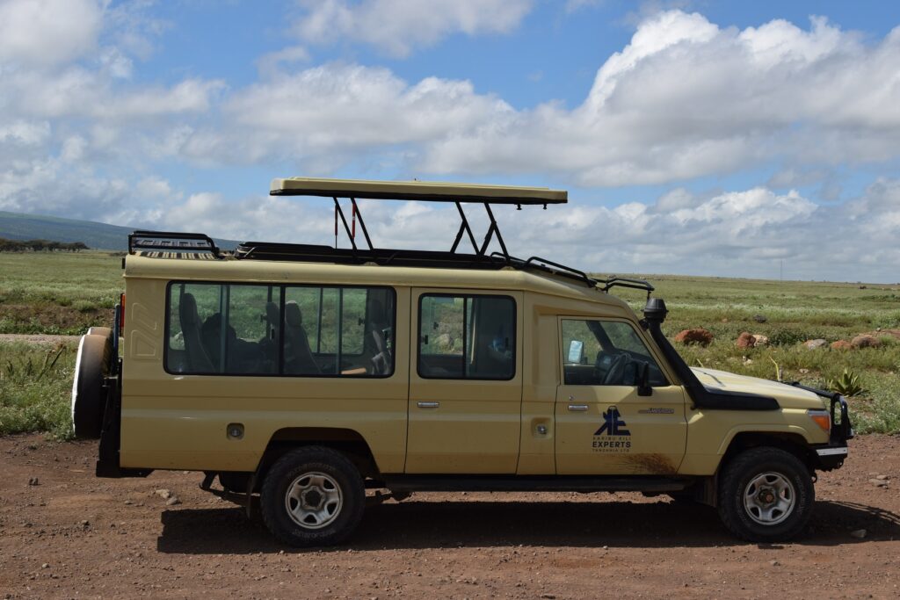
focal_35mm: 52
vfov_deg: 25.8
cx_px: 450
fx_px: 1313
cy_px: 300
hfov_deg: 37.8
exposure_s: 1/200
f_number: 10
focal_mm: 35
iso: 100
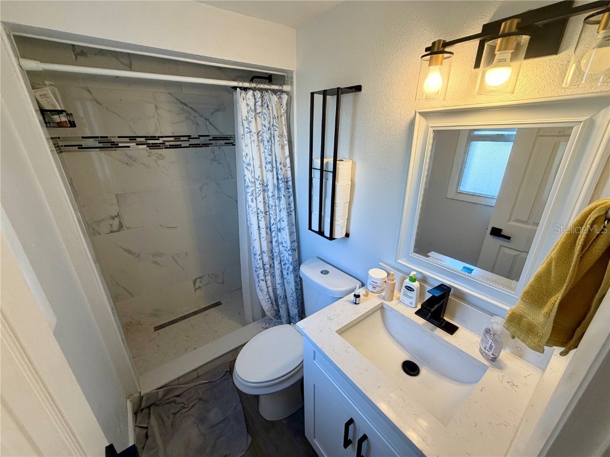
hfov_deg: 102.1
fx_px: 247
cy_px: 228
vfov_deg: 85.7
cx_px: 305
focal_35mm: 14
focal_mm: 2.22
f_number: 2.2
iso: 125
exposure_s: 1/120
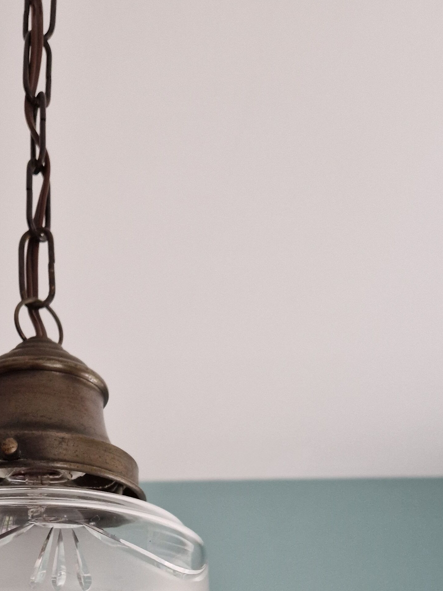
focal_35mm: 48
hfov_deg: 29.0
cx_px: 41
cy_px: 585
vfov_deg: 35.9
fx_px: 819
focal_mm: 5.4
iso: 64
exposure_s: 1/100
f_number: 1.8
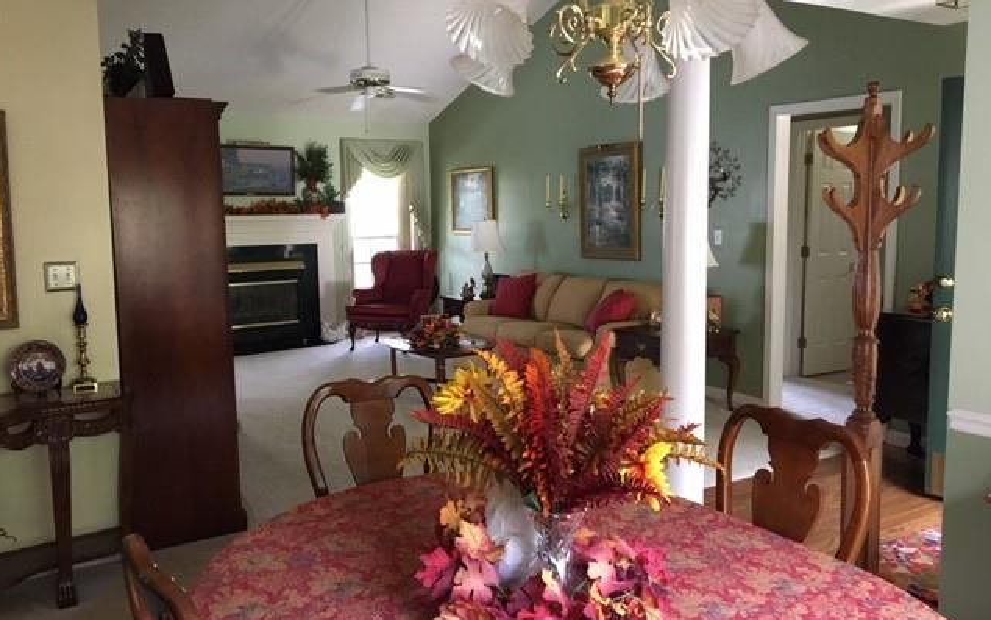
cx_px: 496
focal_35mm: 31
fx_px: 837
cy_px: 298
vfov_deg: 40.6
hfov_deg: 61.2
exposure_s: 1/24
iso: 200
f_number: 2.2
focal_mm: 4.15
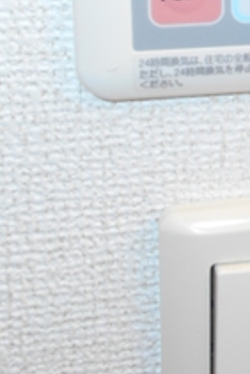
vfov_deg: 22.6
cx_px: 371
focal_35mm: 82
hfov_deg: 15.4
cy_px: -83
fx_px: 853
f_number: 3.2
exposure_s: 1/30
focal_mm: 4.6
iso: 200
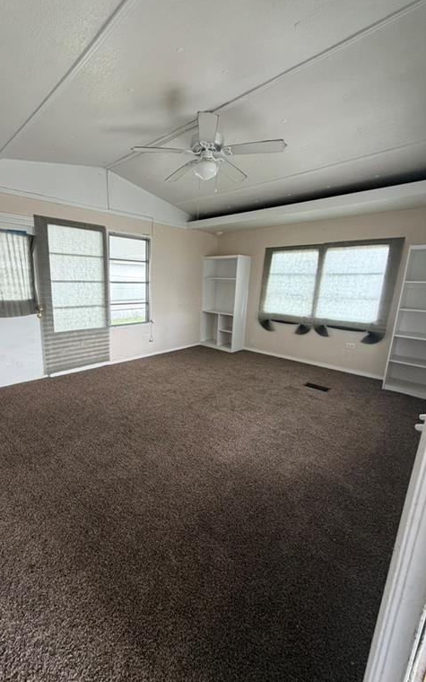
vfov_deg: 101.5
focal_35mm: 15
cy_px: 340
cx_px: 170
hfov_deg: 74.0
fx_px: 279
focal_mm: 2.22
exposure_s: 1/121
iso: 250
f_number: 2.2
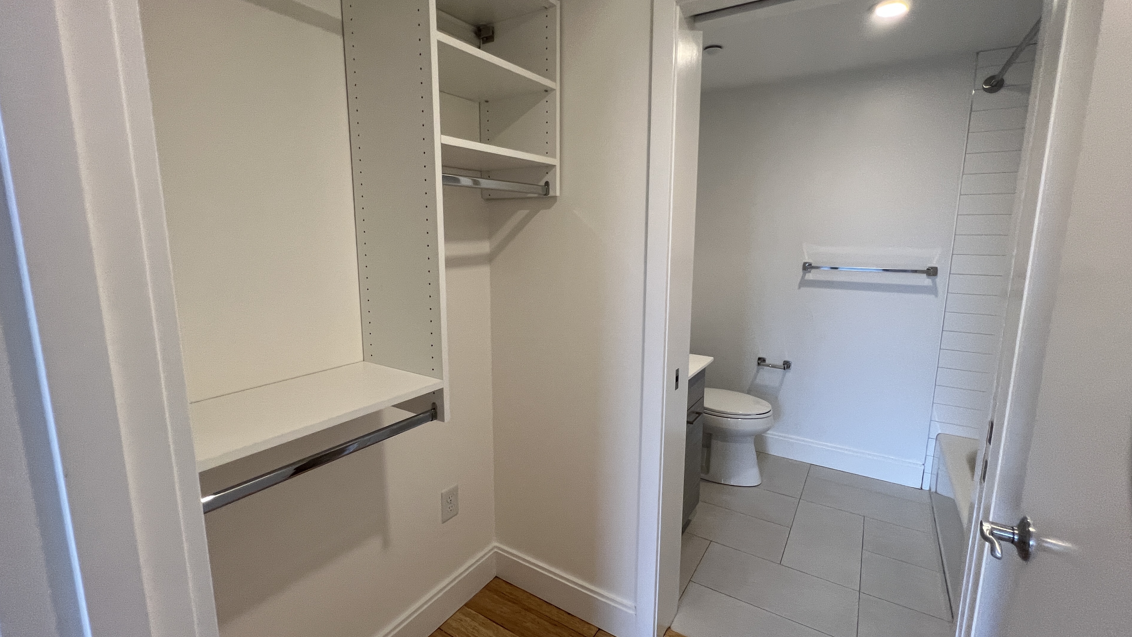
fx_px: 450
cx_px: 582
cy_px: 310
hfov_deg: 103.0
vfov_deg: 70.5
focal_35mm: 15
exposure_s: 1/120
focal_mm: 1.57
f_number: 1.8
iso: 160
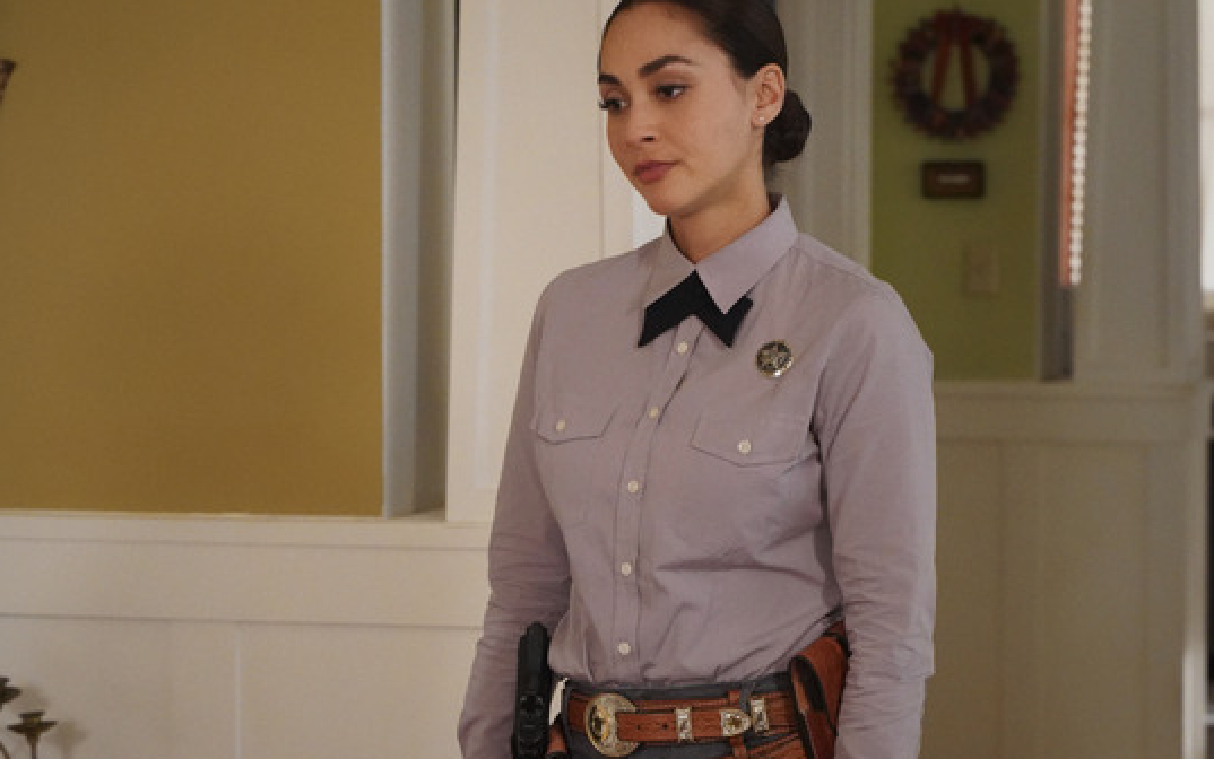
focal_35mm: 111
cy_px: 474
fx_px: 3674
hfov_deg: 18.8
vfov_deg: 11.8
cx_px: 696
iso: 10000
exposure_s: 1/400
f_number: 5
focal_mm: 75
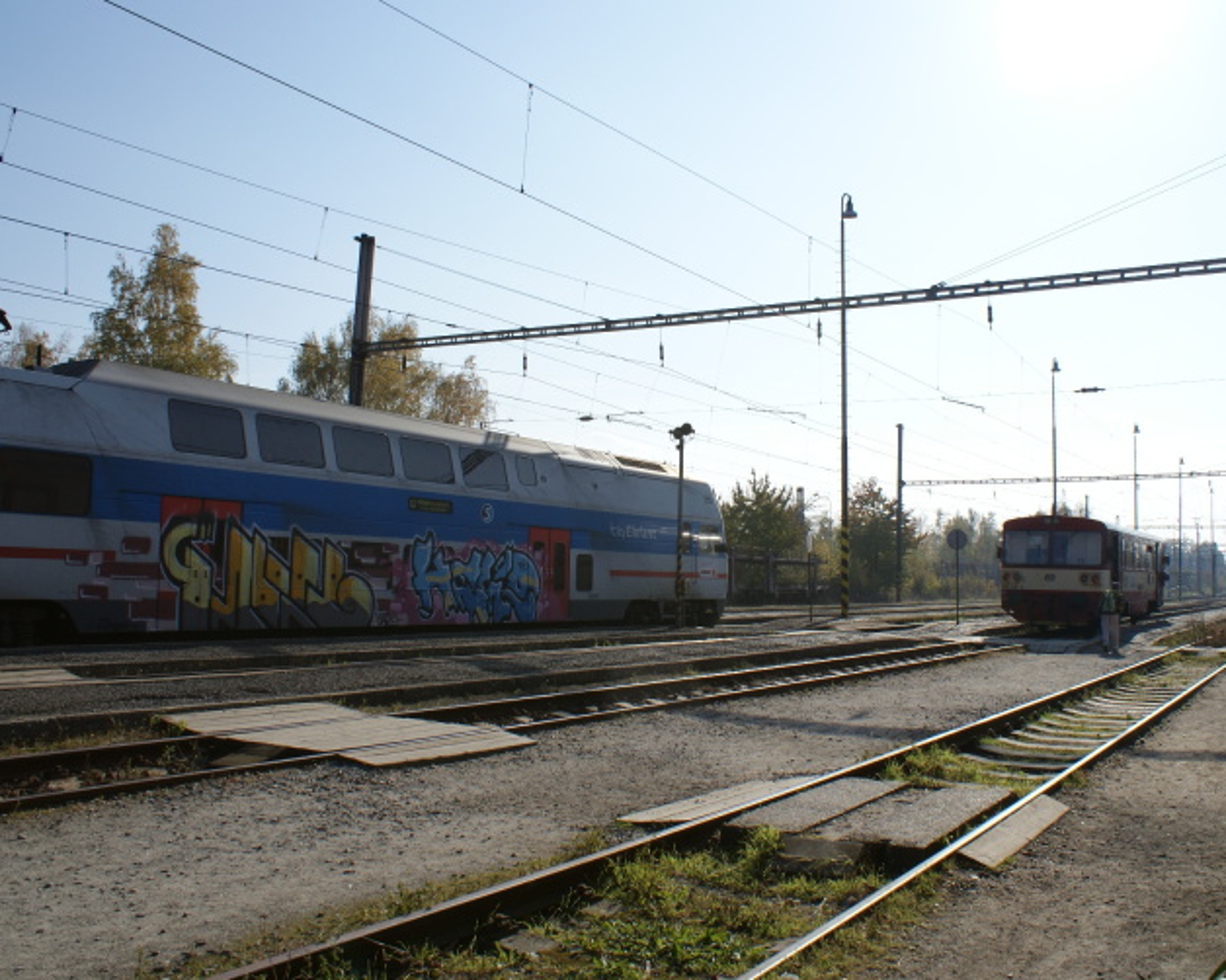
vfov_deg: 47.1
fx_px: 1124
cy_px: 496
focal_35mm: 31
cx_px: 675
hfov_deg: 57.1
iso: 100
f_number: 10
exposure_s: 1/320
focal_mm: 18
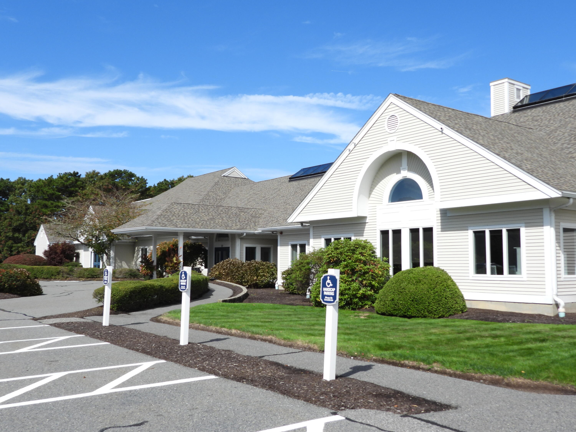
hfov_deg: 52.6
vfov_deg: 40.7
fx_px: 582
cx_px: 288
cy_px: 216
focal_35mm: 35
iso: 100
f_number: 3.5
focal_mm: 6.3
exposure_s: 1/1250
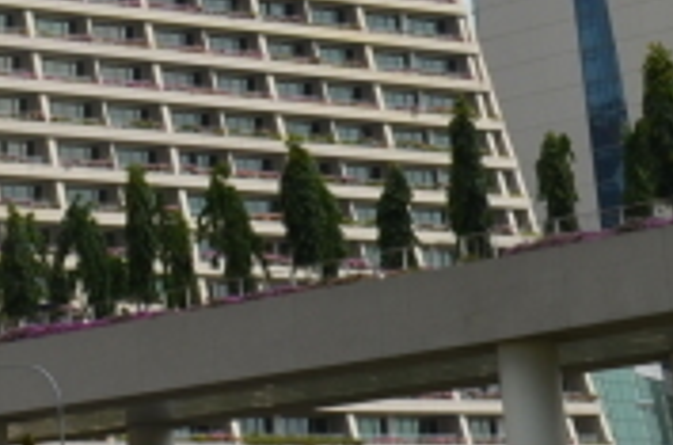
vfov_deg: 8.4
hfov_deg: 13.1
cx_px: 106
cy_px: -369
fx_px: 2909
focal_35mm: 156
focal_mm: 18
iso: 100
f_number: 9
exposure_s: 1/320
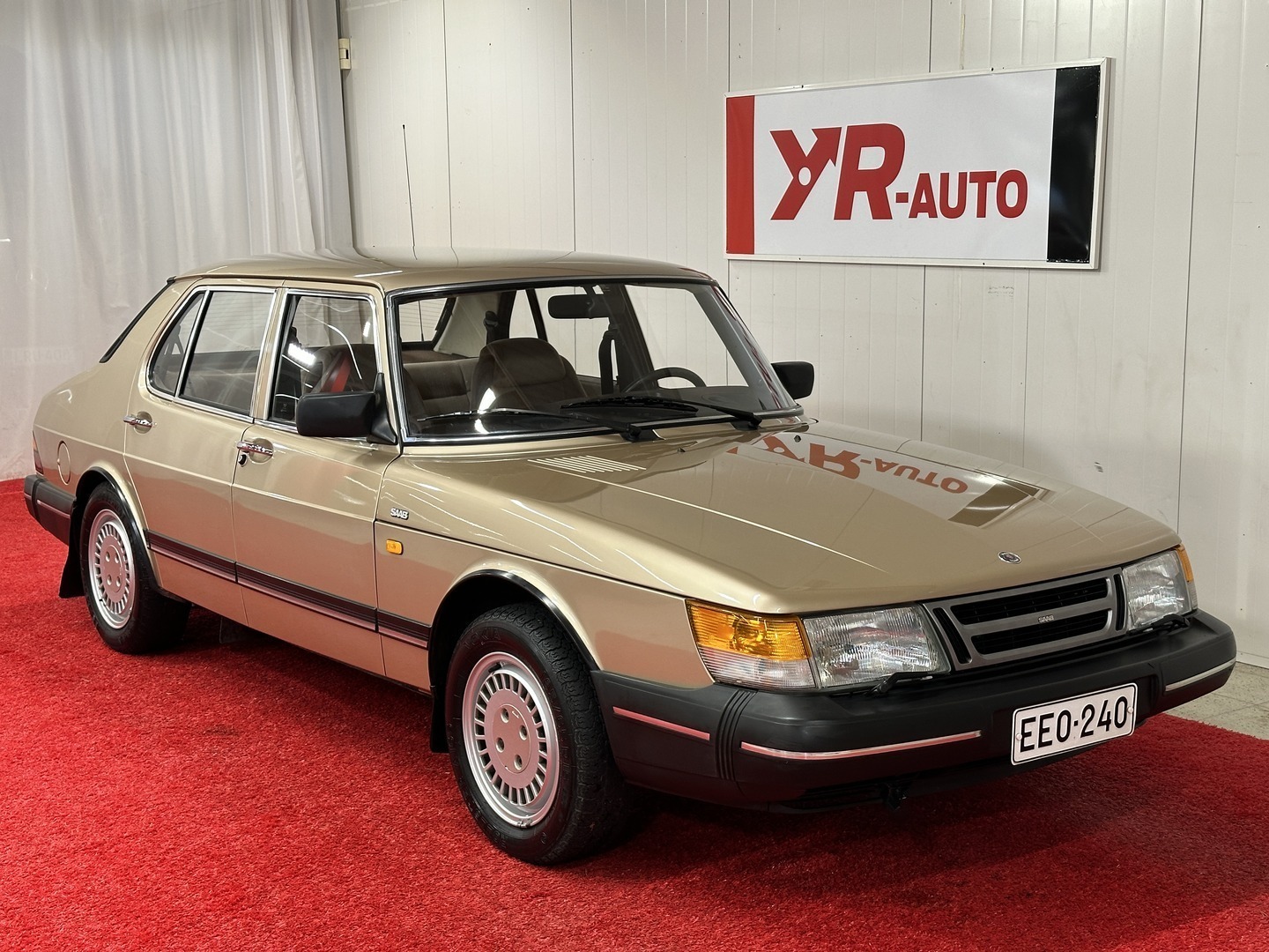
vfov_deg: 30.3
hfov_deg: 39.7
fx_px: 1760
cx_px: 634
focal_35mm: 48
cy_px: 476
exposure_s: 1/50
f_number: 1.78
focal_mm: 6.86
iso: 50
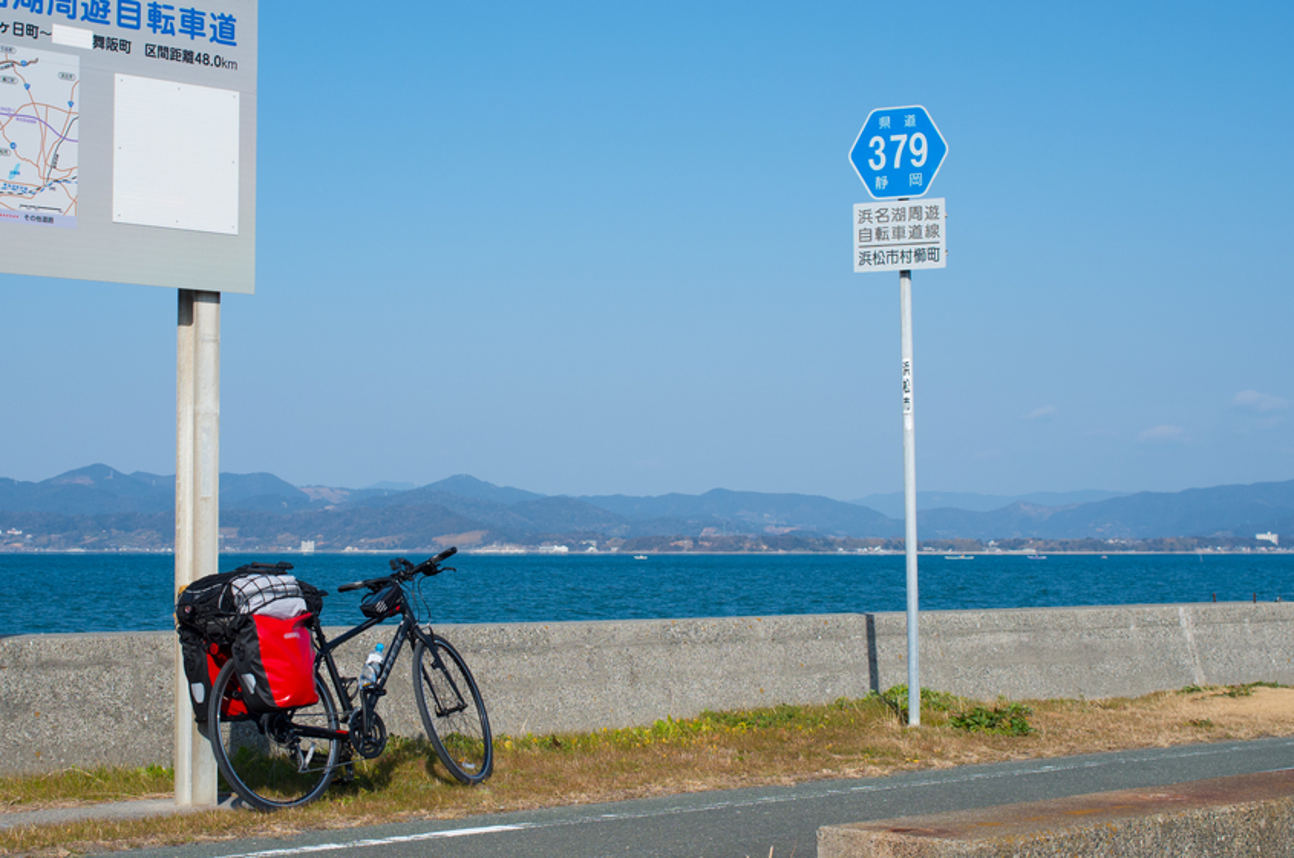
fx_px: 2260
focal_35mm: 63
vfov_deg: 21.5
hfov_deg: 31.9
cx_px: 551
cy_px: 431
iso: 160
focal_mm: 35
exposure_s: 1/800
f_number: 6.3
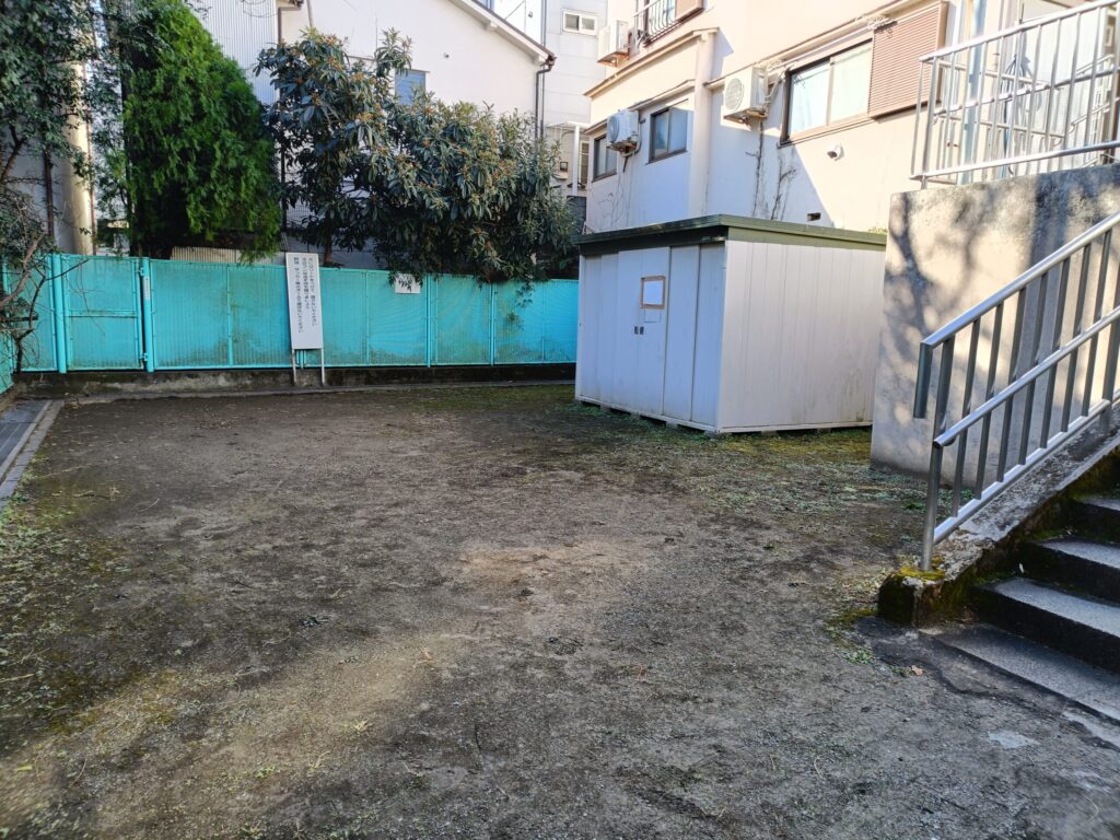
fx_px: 809
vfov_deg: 54.9
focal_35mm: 25
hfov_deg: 69.4
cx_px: 560
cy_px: 420
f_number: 1.7
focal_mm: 4.7
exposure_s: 1/100
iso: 100
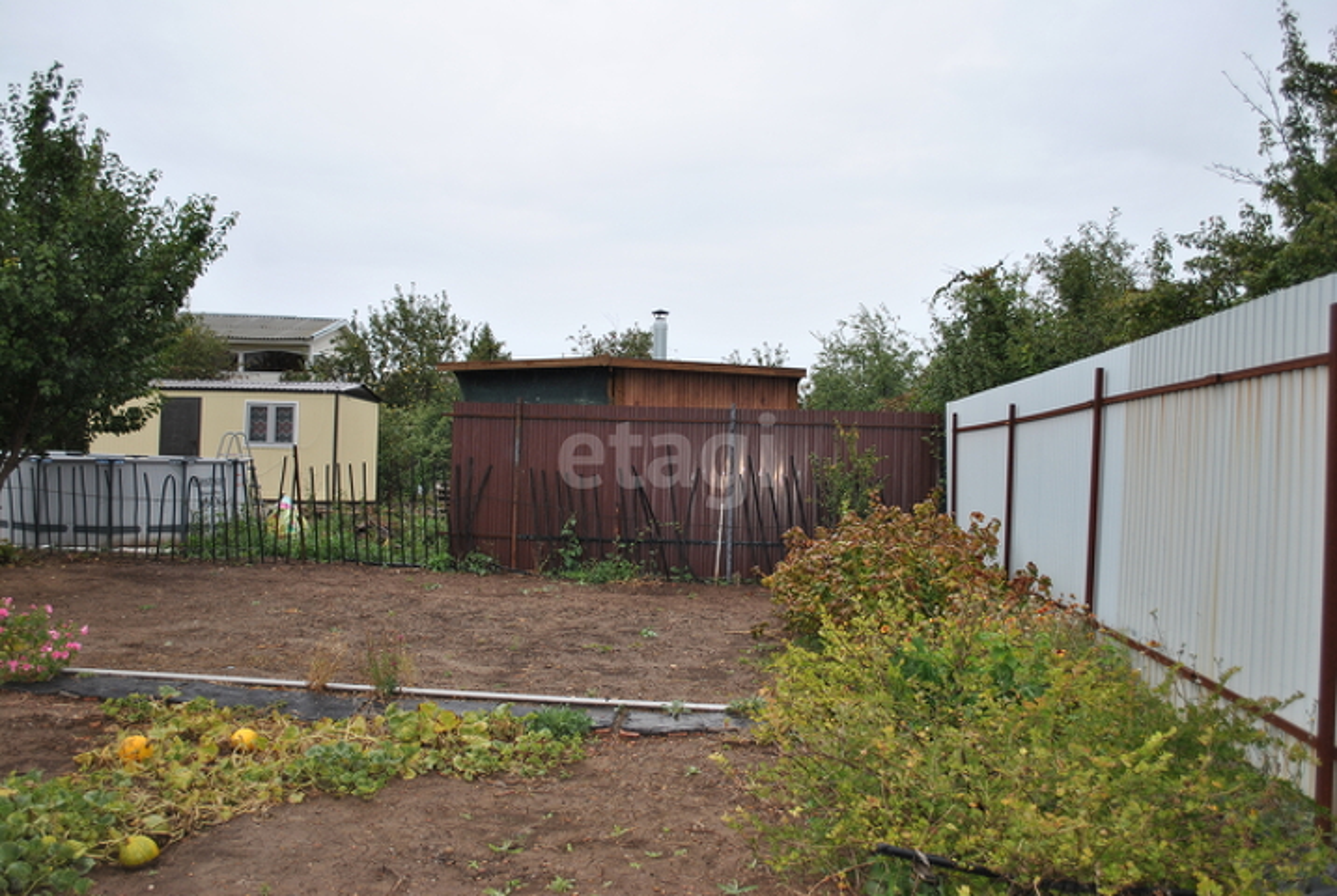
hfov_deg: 57.1
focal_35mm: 33
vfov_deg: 40.1
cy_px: 448
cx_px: 668
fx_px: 1228
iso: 100
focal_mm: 22
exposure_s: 1/160
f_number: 4
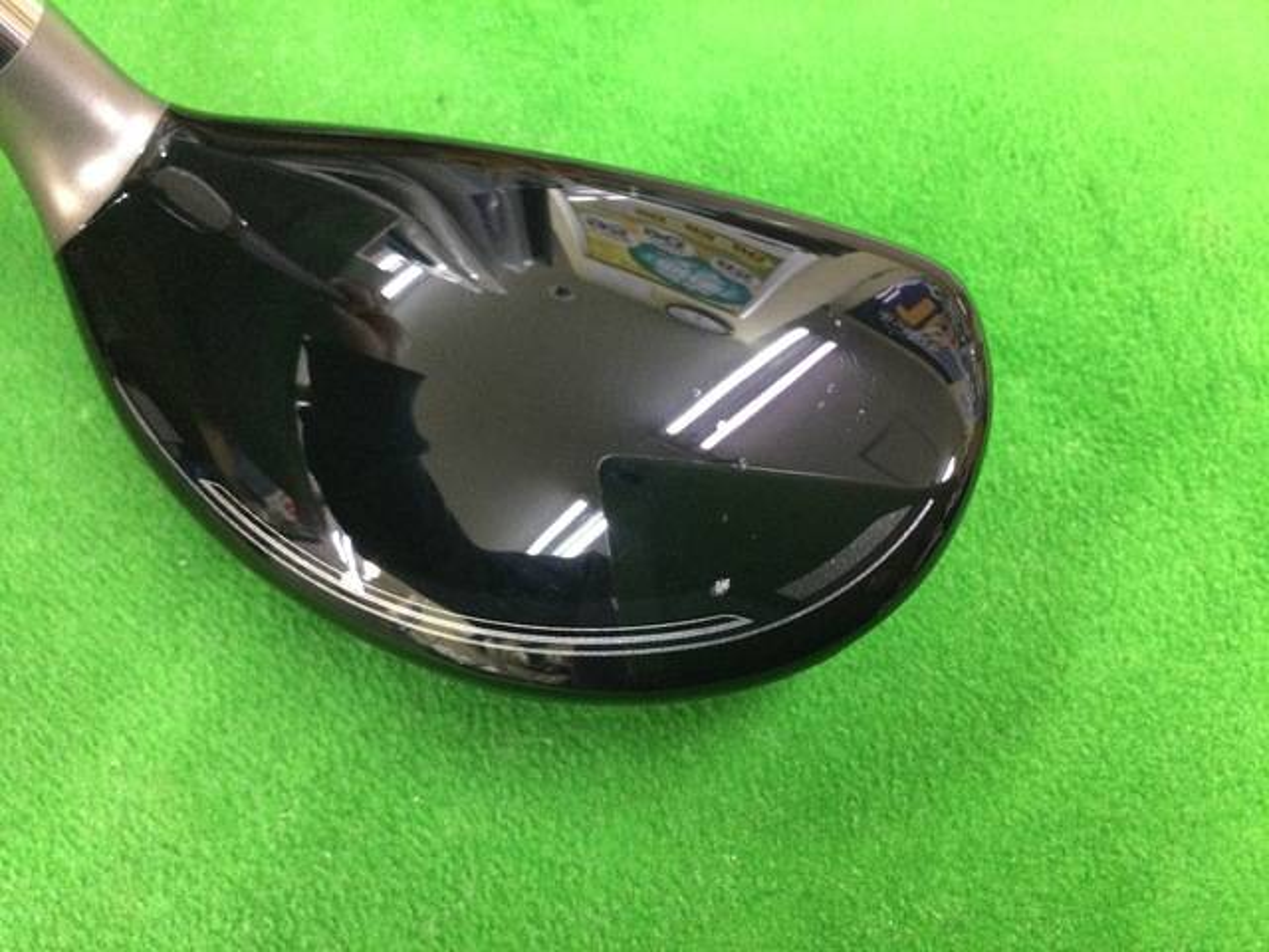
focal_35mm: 31
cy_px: 476
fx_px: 1136
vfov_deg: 45.4
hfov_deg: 58.4
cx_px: 634
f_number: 2.4
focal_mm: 3.3
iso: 200
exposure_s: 1/15
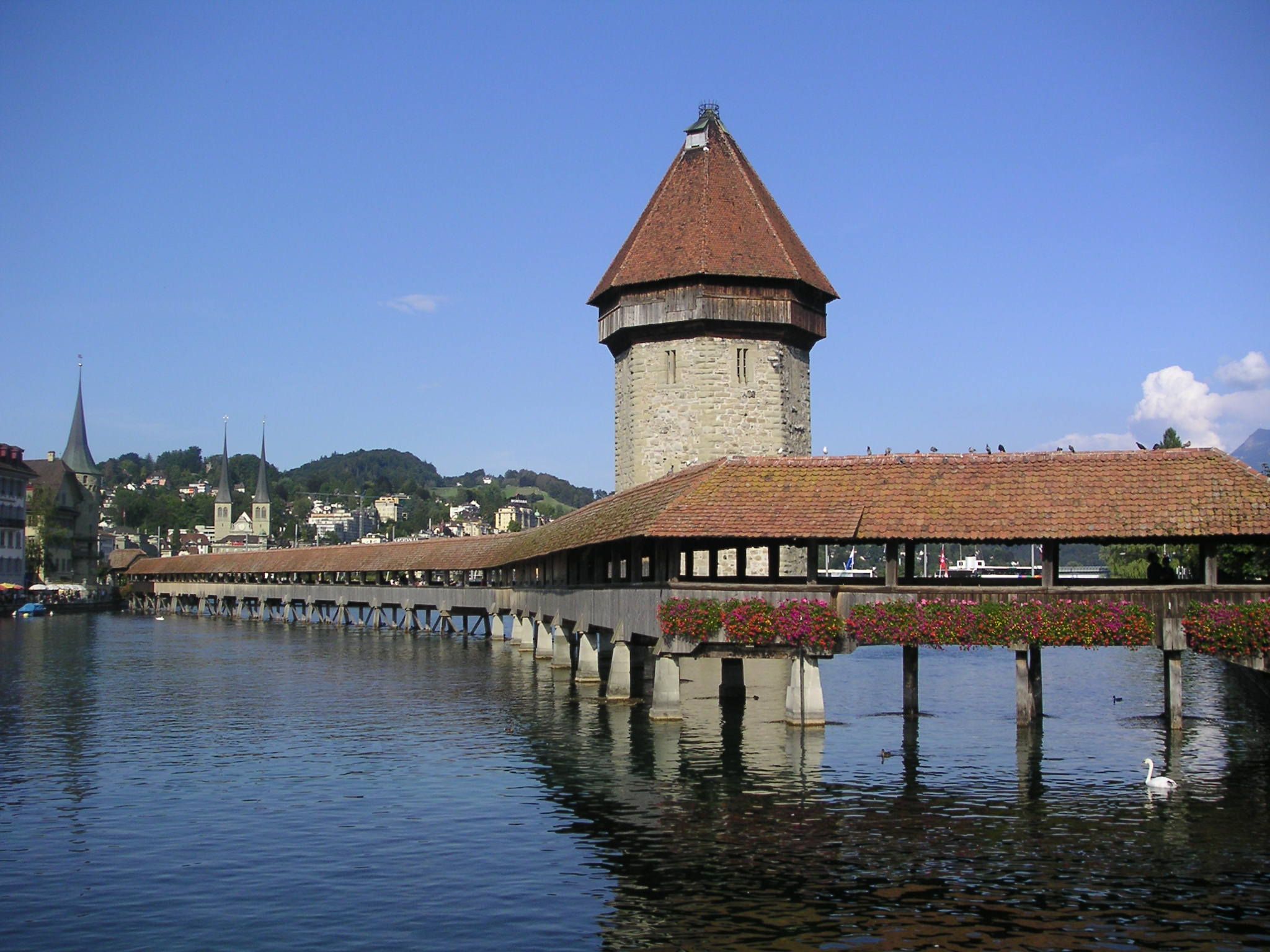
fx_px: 1394
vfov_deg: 37.7
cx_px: 635
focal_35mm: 38
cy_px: 476
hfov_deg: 49.0
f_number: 6.7
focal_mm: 6
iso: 50
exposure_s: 1/180
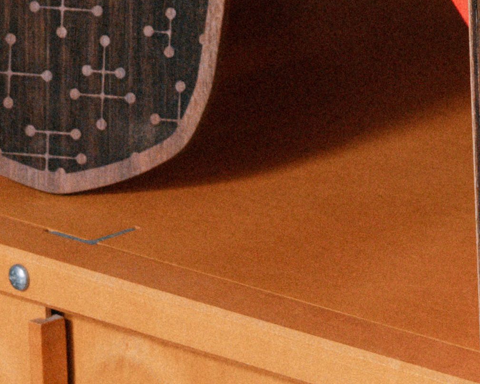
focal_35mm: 384
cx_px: 921
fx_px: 5455
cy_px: -619
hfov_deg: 5.0
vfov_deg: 3.9
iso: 1000
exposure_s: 1/80
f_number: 10
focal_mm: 50
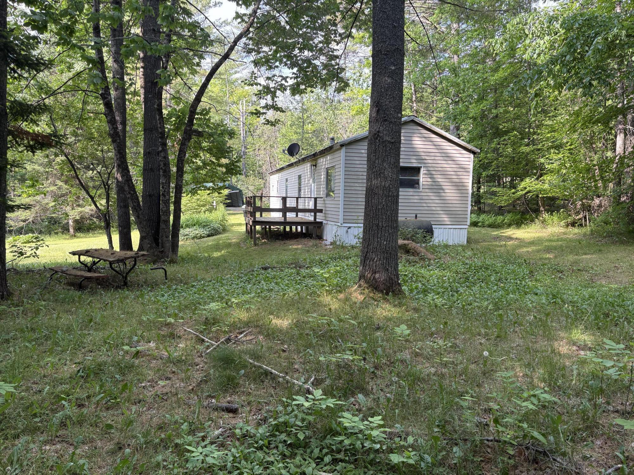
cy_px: 238
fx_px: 476
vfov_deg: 53.1
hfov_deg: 67.3
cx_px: 317
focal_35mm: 26
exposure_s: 1/166
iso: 40
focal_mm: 5.96
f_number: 1.6
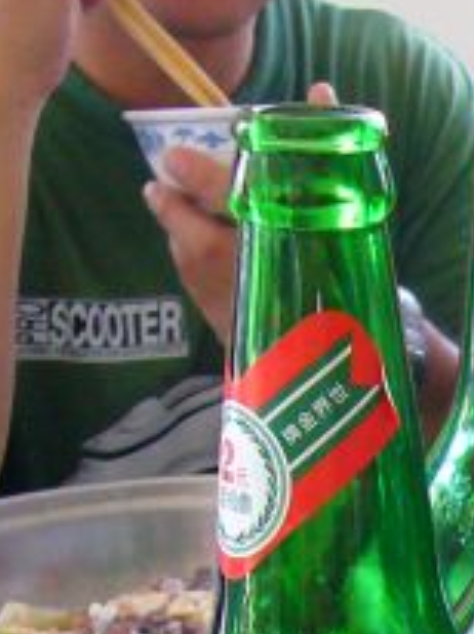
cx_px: 699
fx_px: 1994
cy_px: 837
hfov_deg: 12.9
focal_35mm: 109
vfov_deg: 17.0
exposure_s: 1/40
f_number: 2.8
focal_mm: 4.6
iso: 200
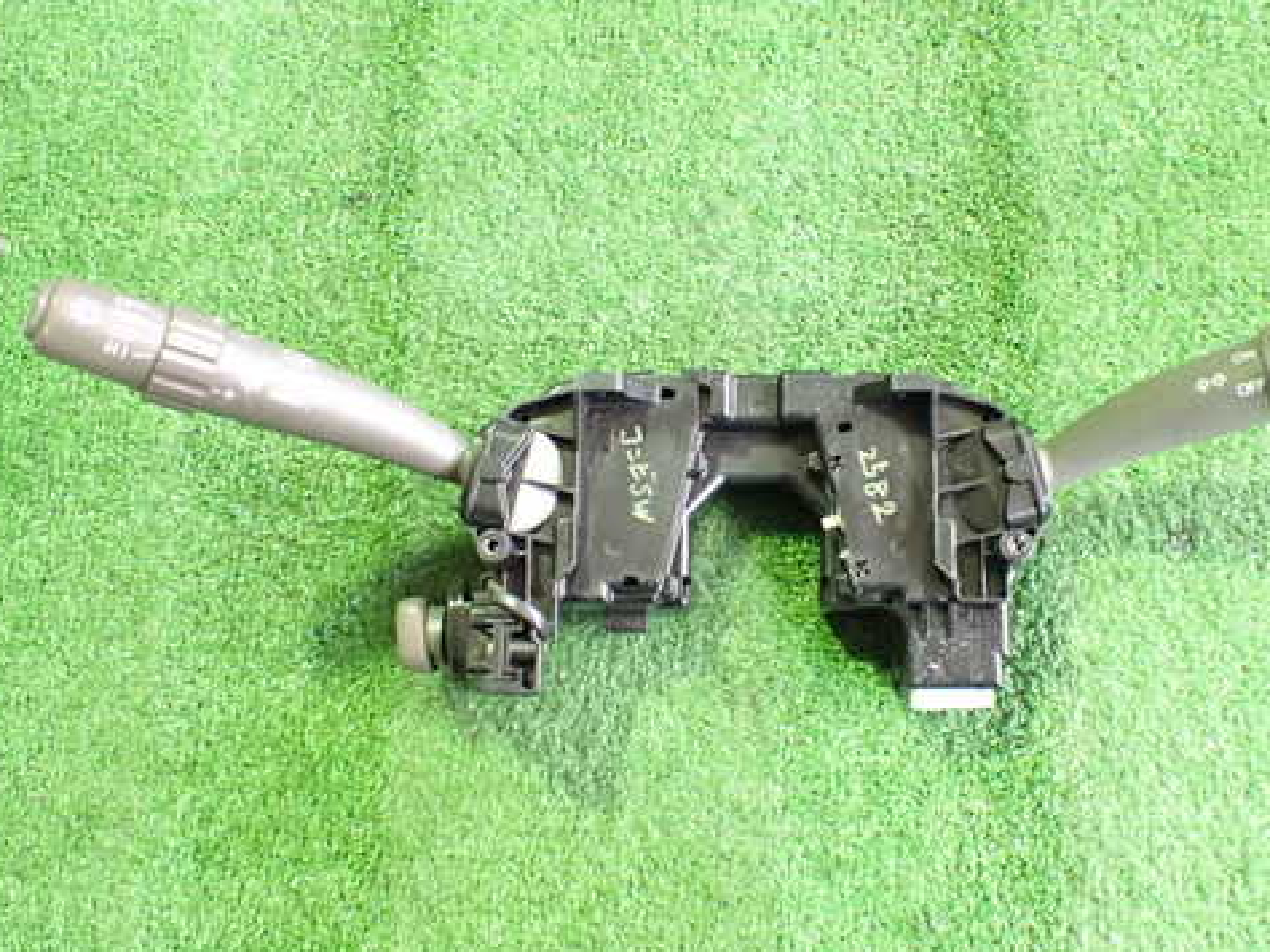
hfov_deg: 48.7
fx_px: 1393
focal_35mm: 38
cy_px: 453
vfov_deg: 37.7
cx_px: 766
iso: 1250
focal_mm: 5.4
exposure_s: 1/30
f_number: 2.3
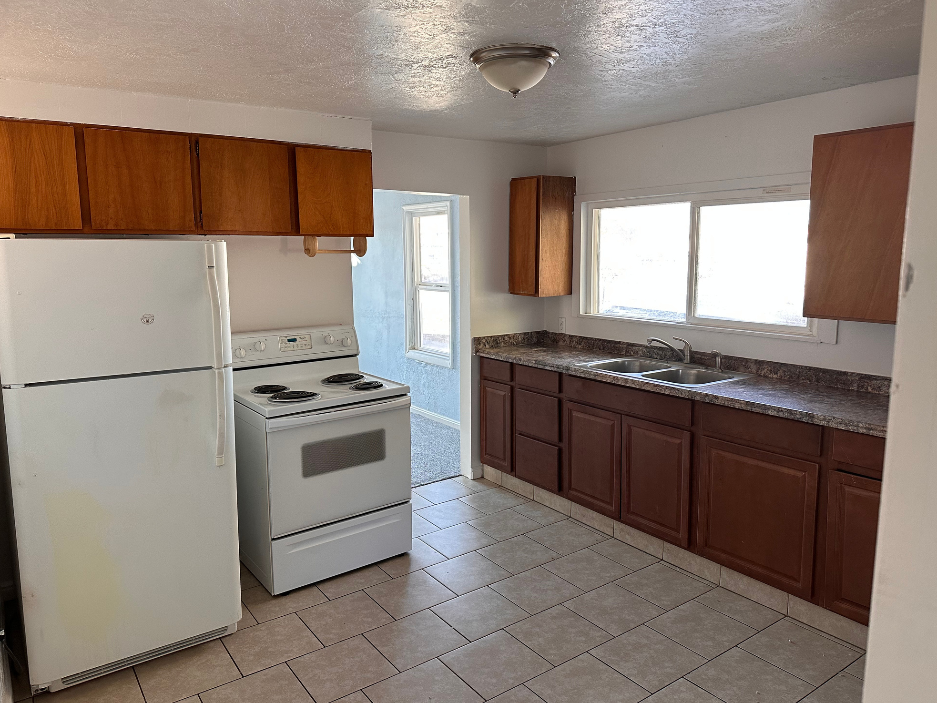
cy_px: 341
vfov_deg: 54.9
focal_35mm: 25
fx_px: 677
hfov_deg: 69.4
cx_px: 470
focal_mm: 6.86
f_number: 1.78
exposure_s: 1/120
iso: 200
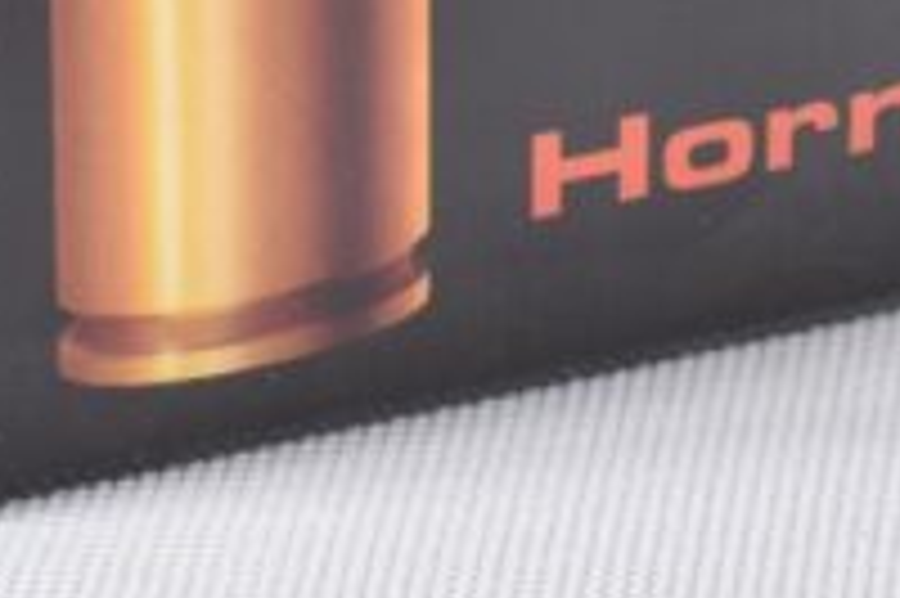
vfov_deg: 3.3
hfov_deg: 5.0
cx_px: 1593
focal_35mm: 405
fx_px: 10116
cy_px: -944
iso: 640
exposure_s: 1/50
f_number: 5
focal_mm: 45
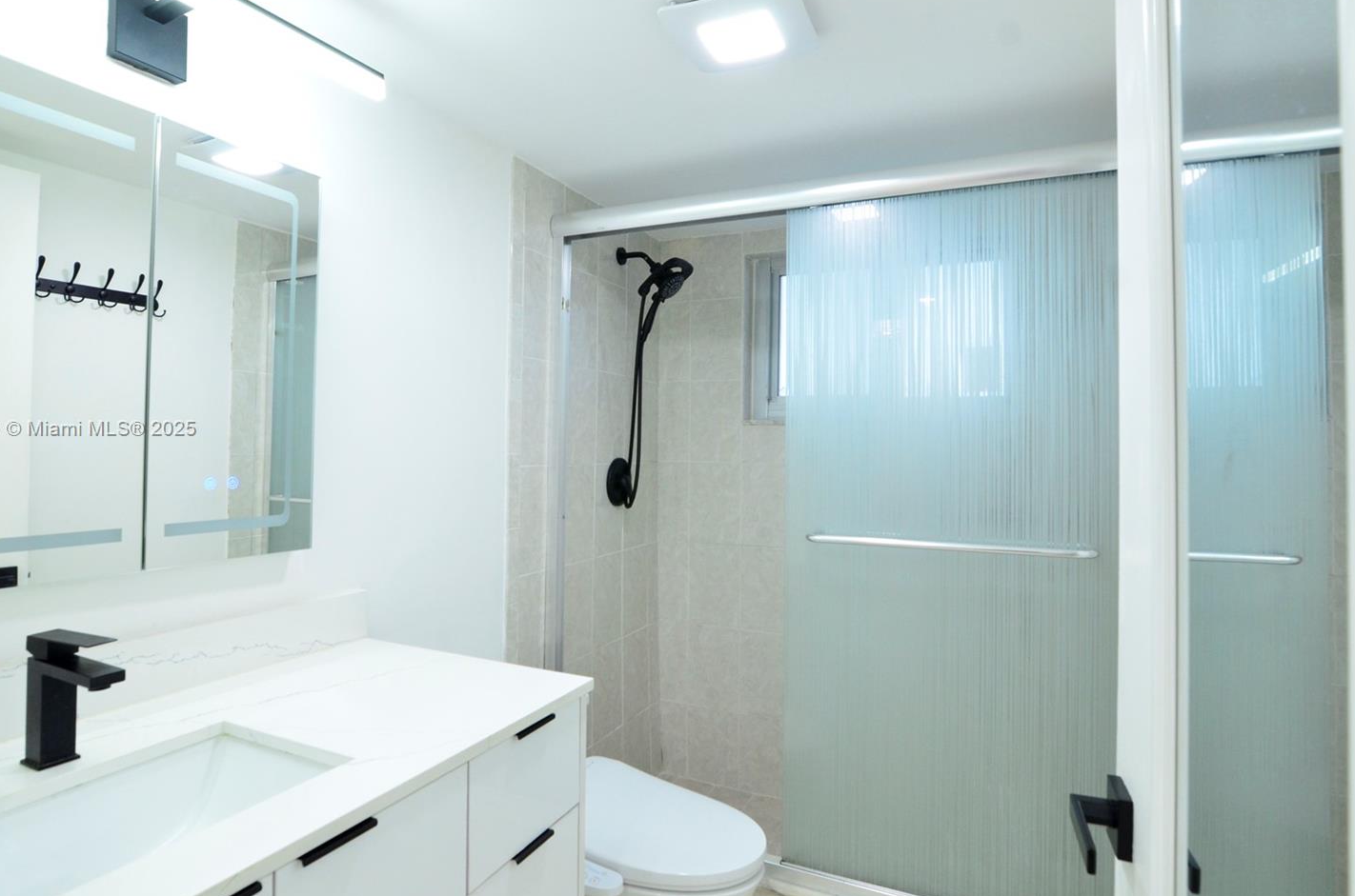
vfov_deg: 65.5
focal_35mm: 19
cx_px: 653
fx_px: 697
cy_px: 430
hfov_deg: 88.3
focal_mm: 11
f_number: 7.1
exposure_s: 1/50
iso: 1250
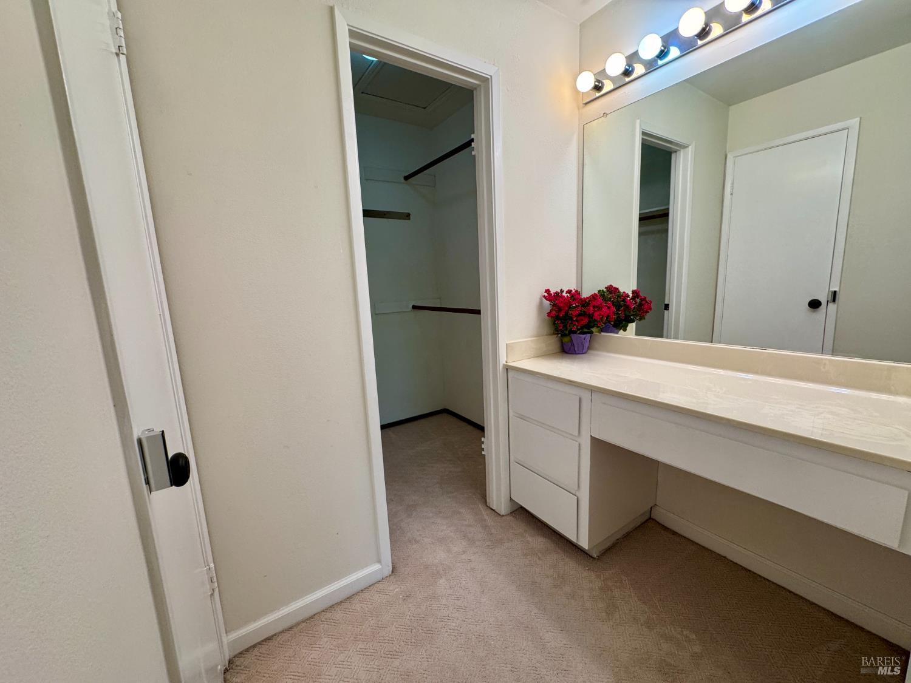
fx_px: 368
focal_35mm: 14
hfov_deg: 102.1
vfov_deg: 85.7
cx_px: 456
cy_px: 342
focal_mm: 2.22
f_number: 2.2
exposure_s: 1/120
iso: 160
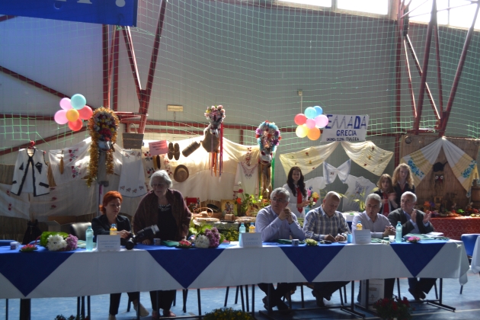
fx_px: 600
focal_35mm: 45
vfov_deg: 29.9
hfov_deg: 43.6
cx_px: 240
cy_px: 160
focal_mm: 30
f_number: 4.5
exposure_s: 1/40
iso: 400
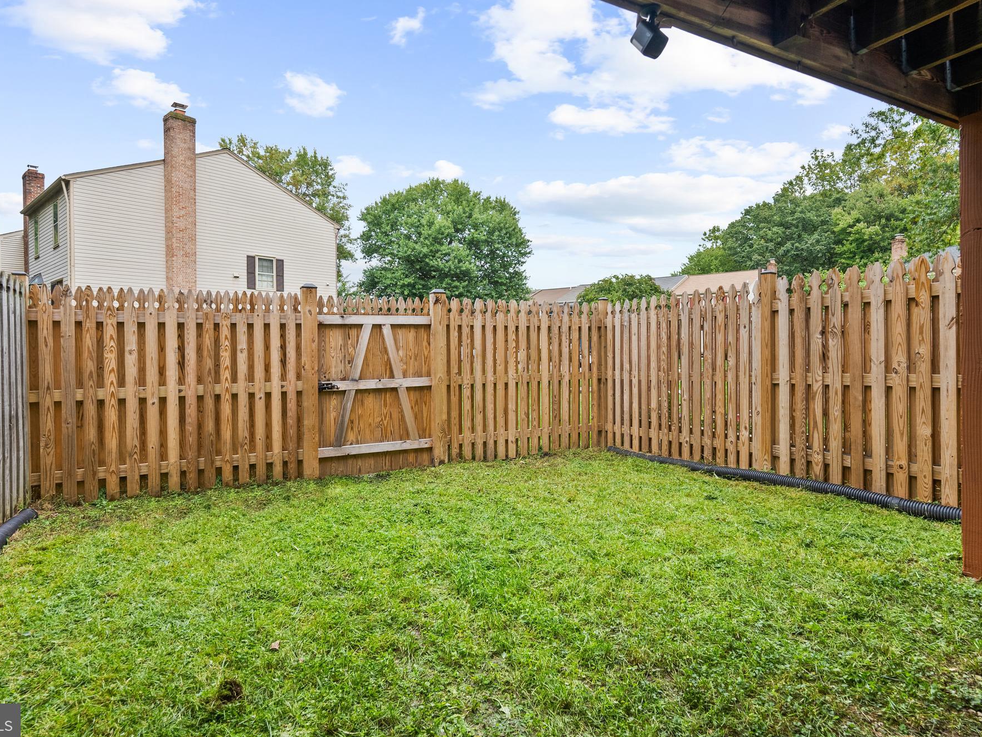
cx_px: 468
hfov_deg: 82.9
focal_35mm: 20
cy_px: 363
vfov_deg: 67.2
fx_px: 555
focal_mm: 17.5
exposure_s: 1/25
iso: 320
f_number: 6.3
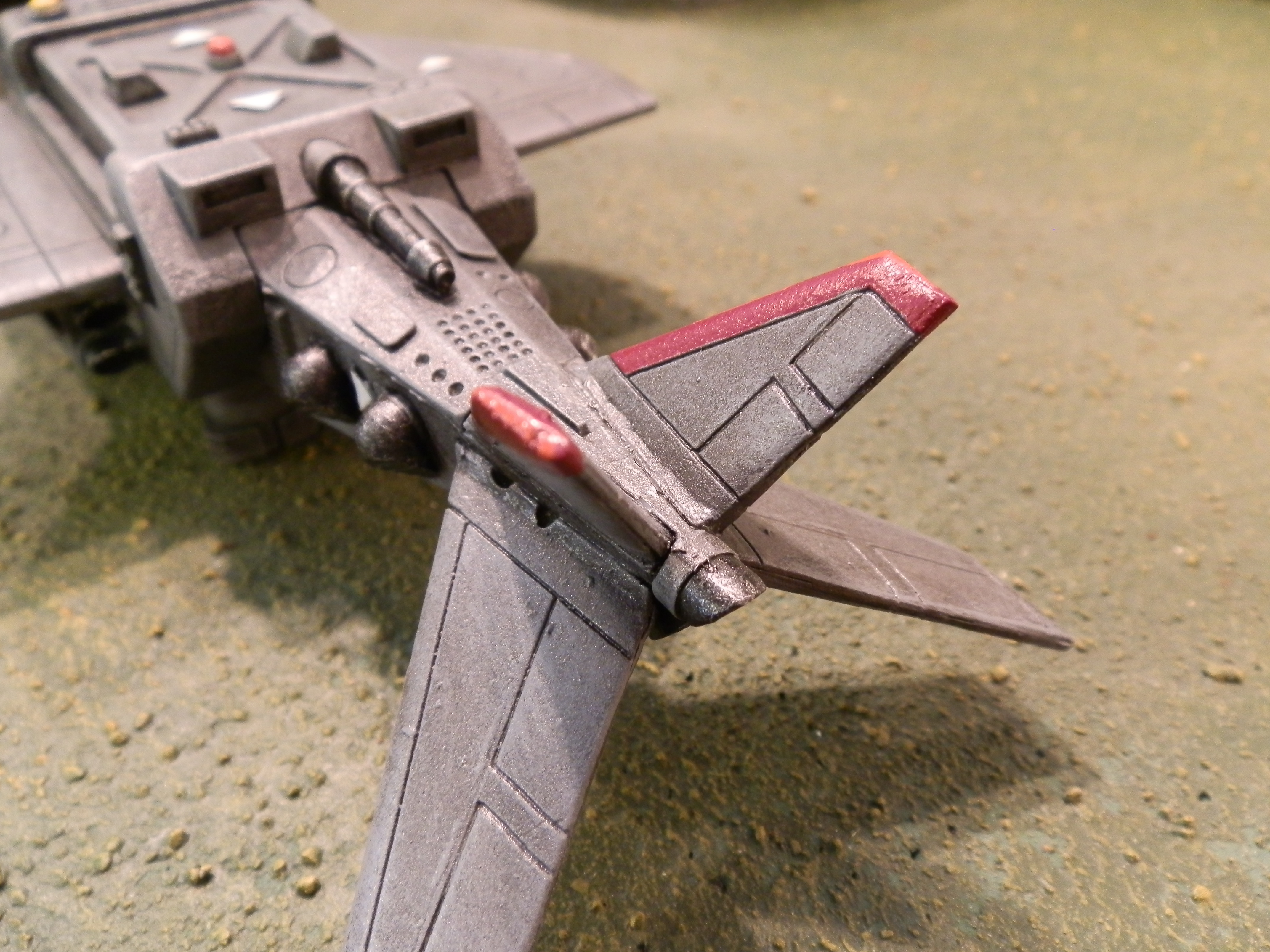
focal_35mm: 28
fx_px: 1027
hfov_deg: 63.4
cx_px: 635
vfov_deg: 49.7
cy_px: 476
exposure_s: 1/8
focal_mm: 5
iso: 200
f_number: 3.1
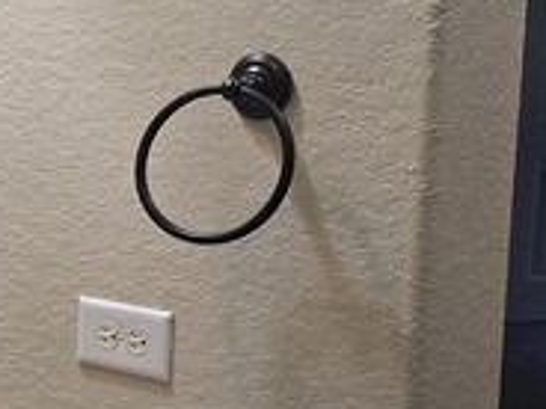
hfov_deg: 22.7
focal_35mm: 80
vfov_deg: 18.4
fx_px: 1262
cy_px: 207
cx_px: -86
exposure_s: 1/120
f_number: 1.7
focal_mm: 6.3
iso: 200
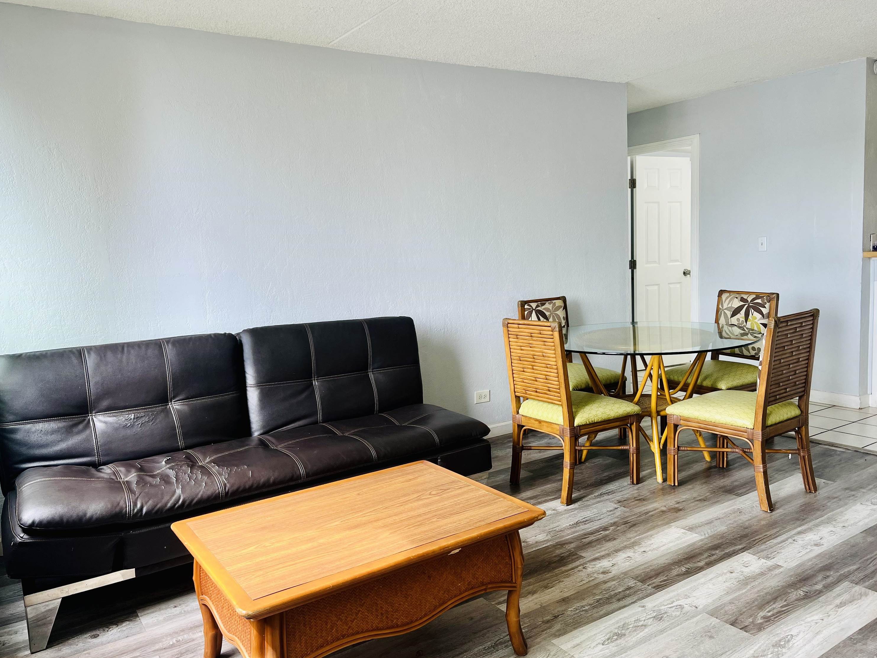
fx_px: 684
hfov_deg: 65.3
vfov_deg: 51.4
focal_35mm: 27
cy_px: 329
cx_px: 426
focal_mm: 5.7
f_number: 1.5
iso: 50
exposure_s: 1/120
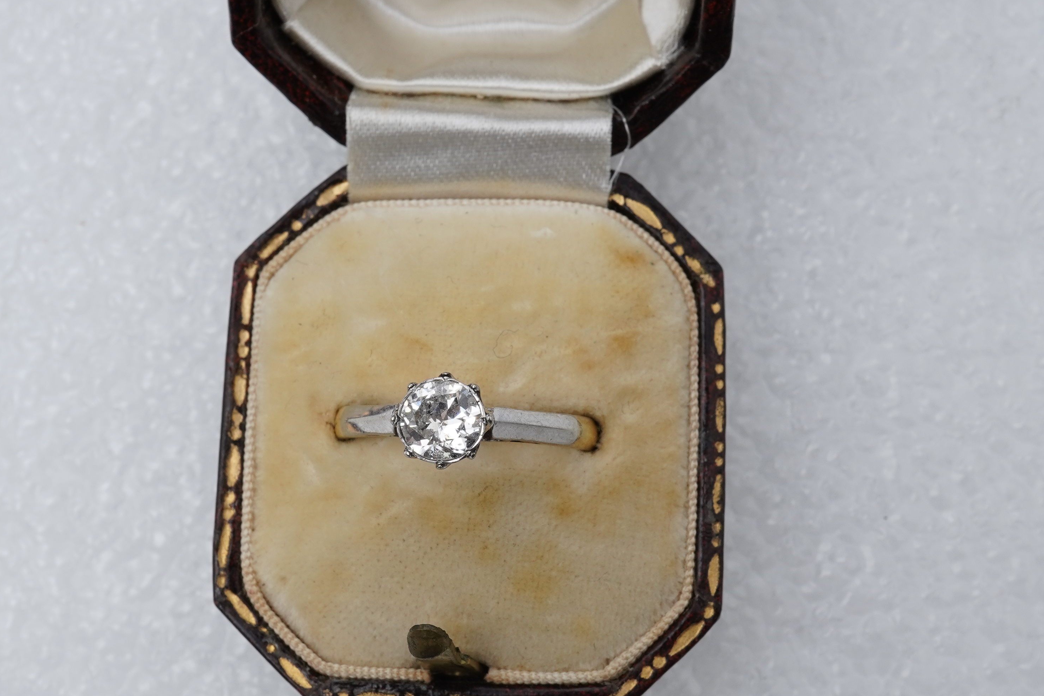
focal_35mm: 60
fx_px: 1740
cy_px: 400
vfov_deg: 22.6
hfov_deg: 33.4
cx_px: 483
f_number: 22
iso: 400
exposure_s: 1/125
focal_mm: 30
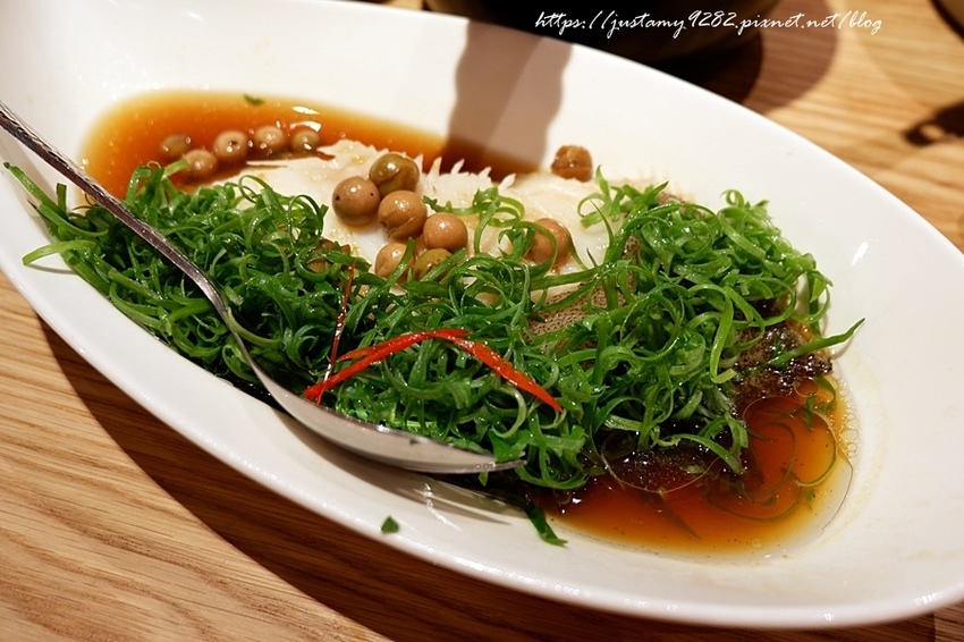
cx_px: 482
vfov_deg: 39.9
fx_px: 883
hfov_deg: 57.2
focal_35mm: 33
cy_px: 321
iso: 500
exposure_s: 1/45
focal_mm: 22.2
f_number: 4
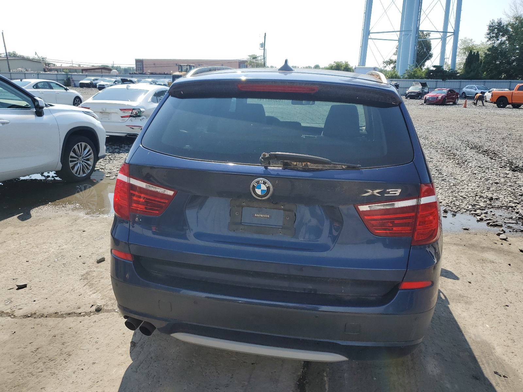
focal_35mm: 26
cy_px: 196
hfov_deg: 67.3
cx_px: 262
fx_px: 393
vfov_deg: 53.1
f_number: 1.5
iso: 50
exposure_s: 1/3333
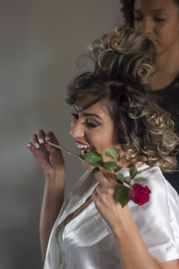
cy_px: 134
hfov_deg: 18.1
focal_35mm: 75
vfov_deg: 27.0
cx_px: 90
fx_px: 561
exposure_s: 1/100
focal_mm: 50
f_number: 2.2
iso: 200
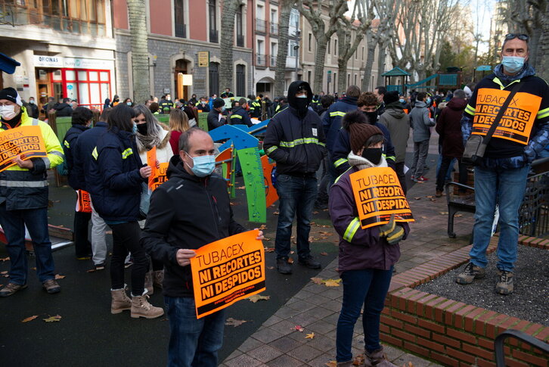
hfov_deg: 53.1
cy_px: 184
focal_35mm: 36
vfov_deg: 36.9
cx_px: 274
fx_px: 549
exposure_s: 1/250
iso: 100
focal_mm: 36
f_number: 4.5
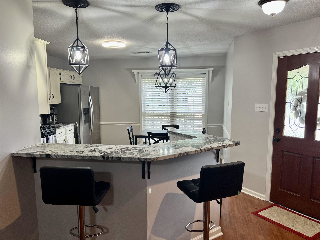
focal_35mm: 26
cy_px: 120
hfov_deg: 67.3
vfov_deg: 53.1
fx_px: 240
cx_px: 160
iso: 80
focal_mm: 5.7
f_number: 1.5
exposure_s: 1/60
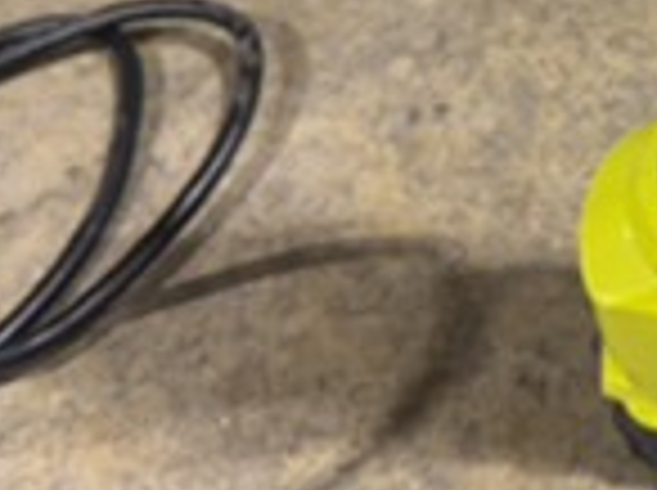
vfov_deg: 17.5
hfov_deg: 22.7
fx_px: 1497
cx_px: 792
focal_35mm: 79
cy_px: -139
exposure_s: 1/30
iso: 500
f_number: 1.78
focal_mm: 6.76
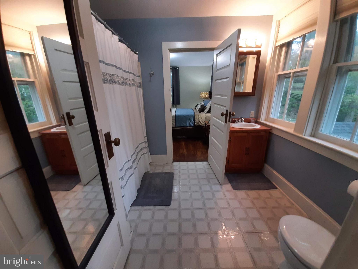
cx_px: 179
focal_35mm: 13
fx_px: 134
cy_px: 134
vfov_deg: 89.9
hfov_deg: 106.2
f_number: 2.2
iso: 160
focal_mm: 1.42
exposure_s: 1/40
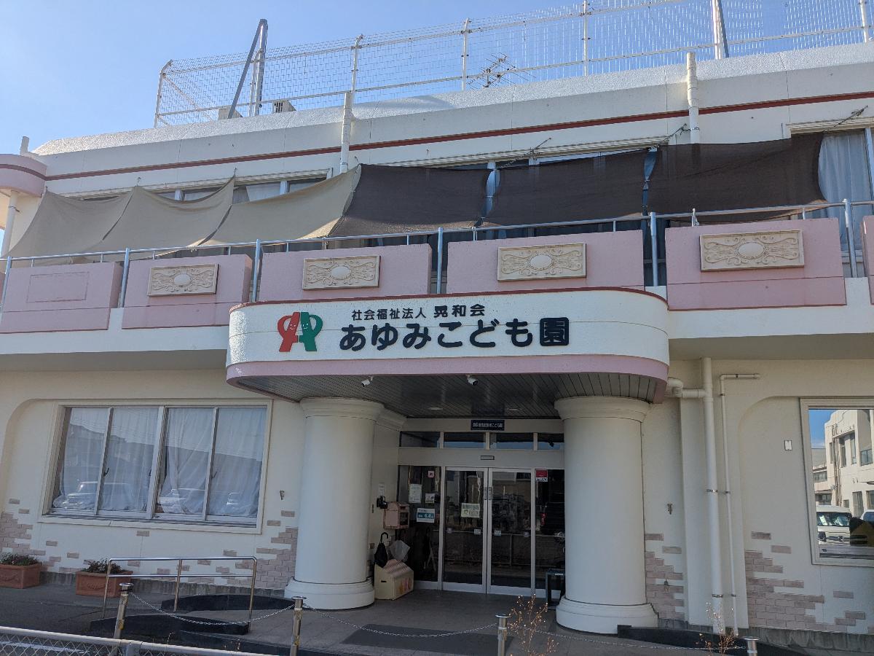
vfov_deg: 51.4
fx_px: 682
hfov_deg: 65.3
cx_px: 437
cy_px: 328
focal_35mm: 27
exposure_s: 1/3891
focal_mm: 4.38
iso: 55
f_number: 1.73
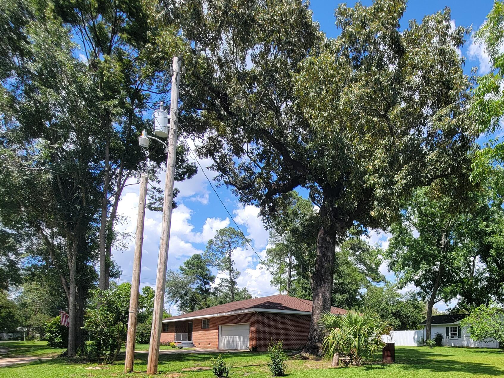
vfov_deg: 53.6
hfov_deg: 70.9
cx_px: 351
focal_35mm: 23
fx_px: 335
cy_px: 319
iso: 50
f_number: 2.2
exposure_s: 1/1163
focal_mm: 2.2
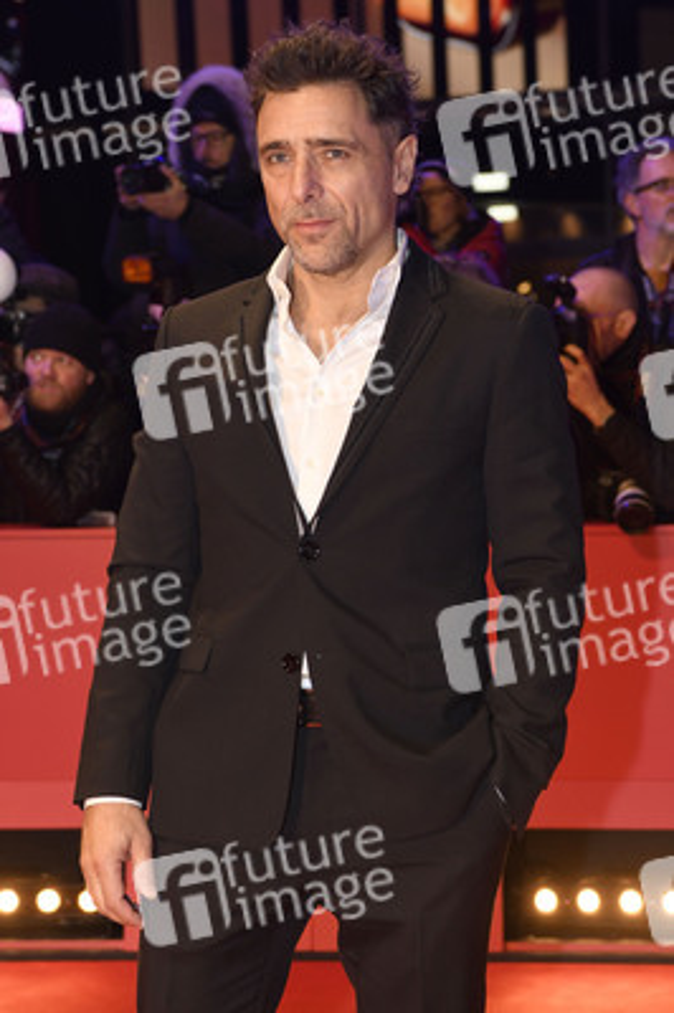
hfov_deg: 19.4
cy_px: 506
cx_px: 337
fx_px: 1969
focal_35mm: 70
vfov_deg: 28.9
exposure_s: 1/200
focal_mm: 70
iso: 1250
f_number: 5.6
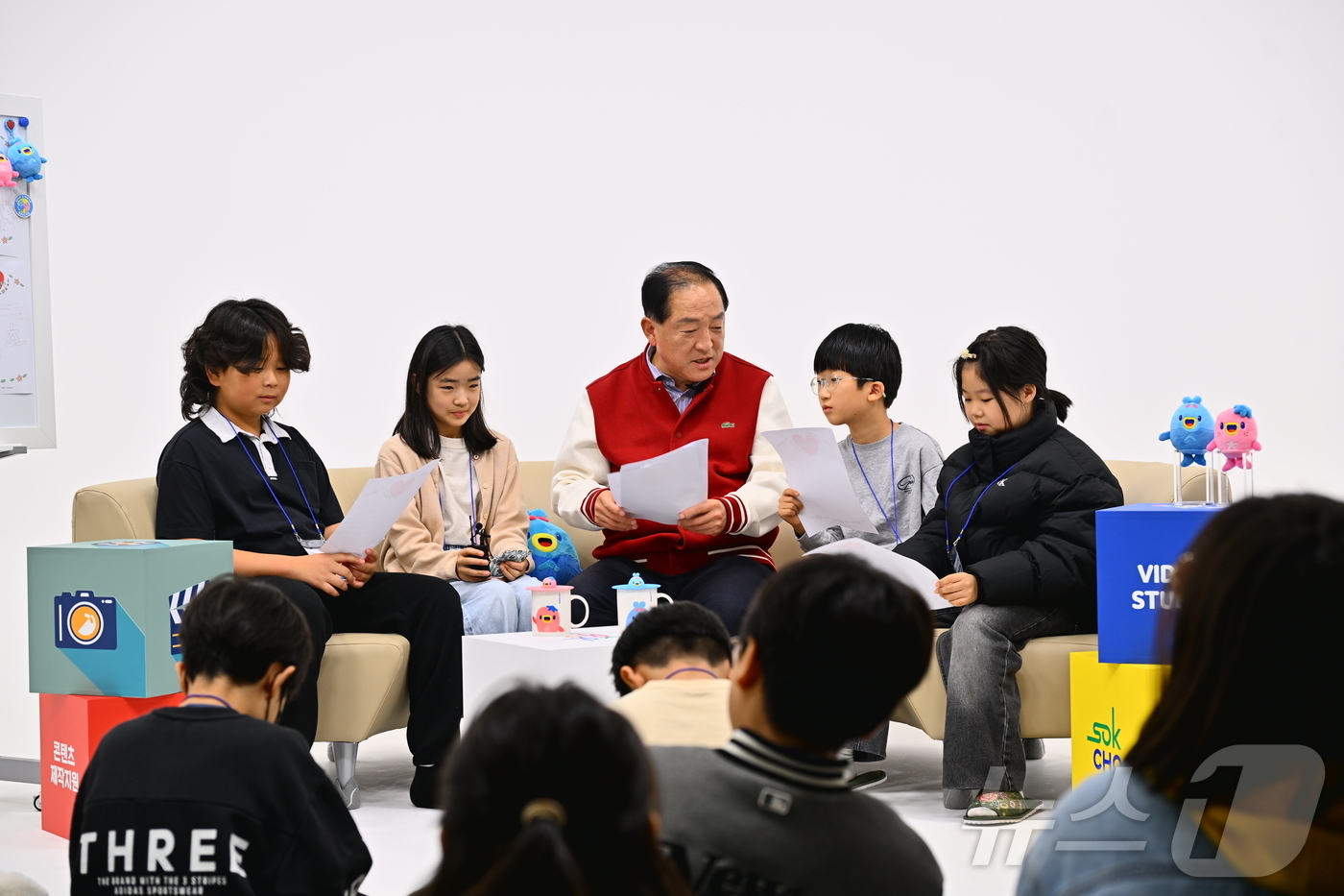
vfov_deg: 20.0
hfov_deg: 29.7
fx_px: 2538
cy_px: 448
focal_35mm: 68
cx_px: 672
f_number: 4.5
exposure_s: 1/200
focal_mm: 68
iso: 125
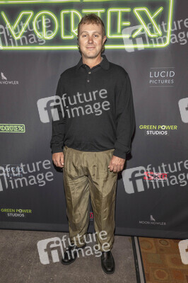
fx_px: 212
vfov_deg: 67.4
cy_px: 142
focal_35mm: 27
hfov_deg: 47.9
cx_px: 94
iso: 800
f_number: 5.6
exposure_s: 1/200
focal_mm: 27
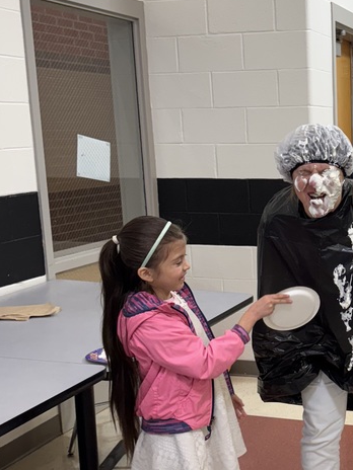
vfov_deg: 36.1
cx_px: 354
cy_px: 260
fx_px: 721
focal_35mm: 53
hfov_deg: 26.1
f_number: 1.78
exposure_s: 1/120
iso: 200
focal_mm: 6.76
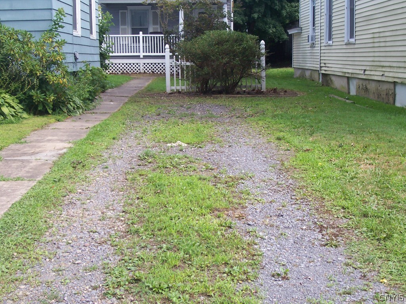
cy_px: 152
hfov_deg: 36.2
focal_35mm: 53
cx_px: 203
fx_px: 622
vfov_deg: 27.5
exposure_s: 1/180
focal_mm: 8.6
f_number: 3.4
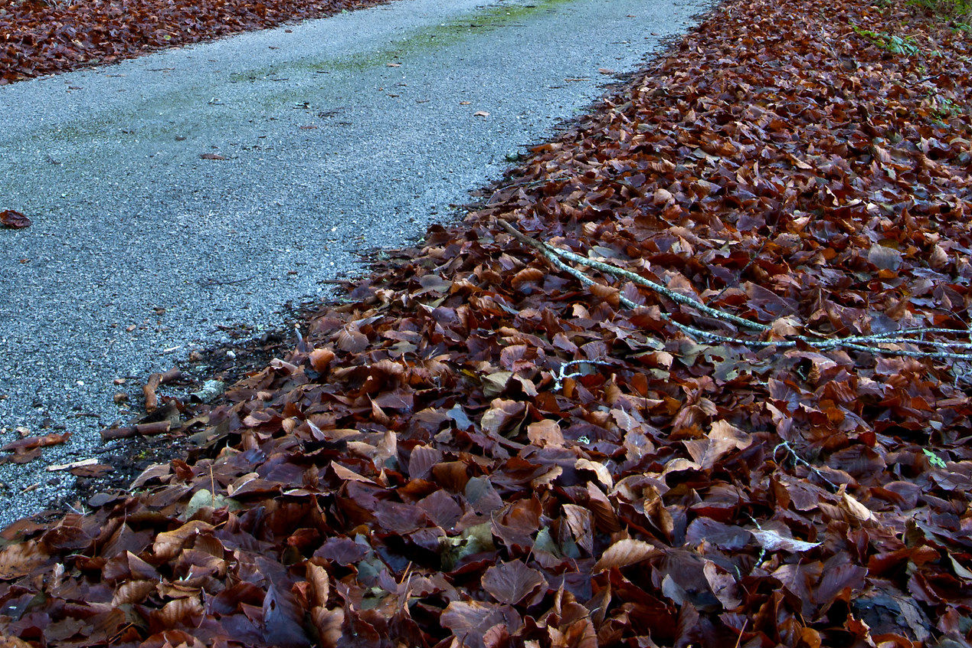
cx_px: 361
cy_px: 38
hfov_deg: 29.5
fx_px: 1836
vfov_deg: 19.6
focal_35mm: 68
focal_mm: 24
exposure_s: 1.3
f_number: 22
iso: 100
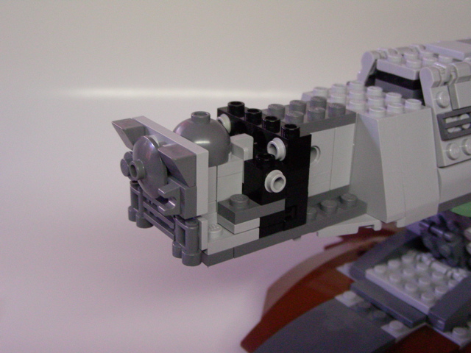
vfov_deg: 30.3
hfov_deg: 39.7
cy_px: 176
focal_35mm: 48
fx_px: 653
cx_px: 236
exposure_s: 1/88.4
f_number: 3.5
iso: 400
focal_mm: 8
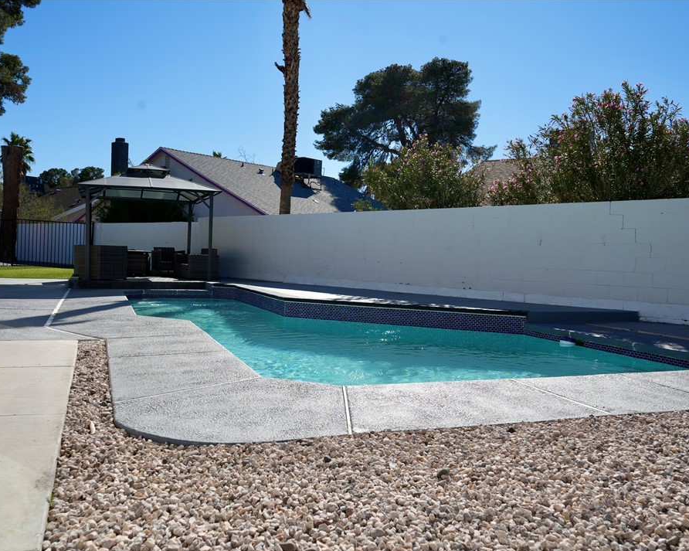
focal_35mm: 32
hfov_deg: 55.6
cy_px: 278
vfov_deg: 45.8
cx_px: 325
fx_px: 652
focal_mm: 28
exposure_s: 1/500
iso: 100
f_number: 8
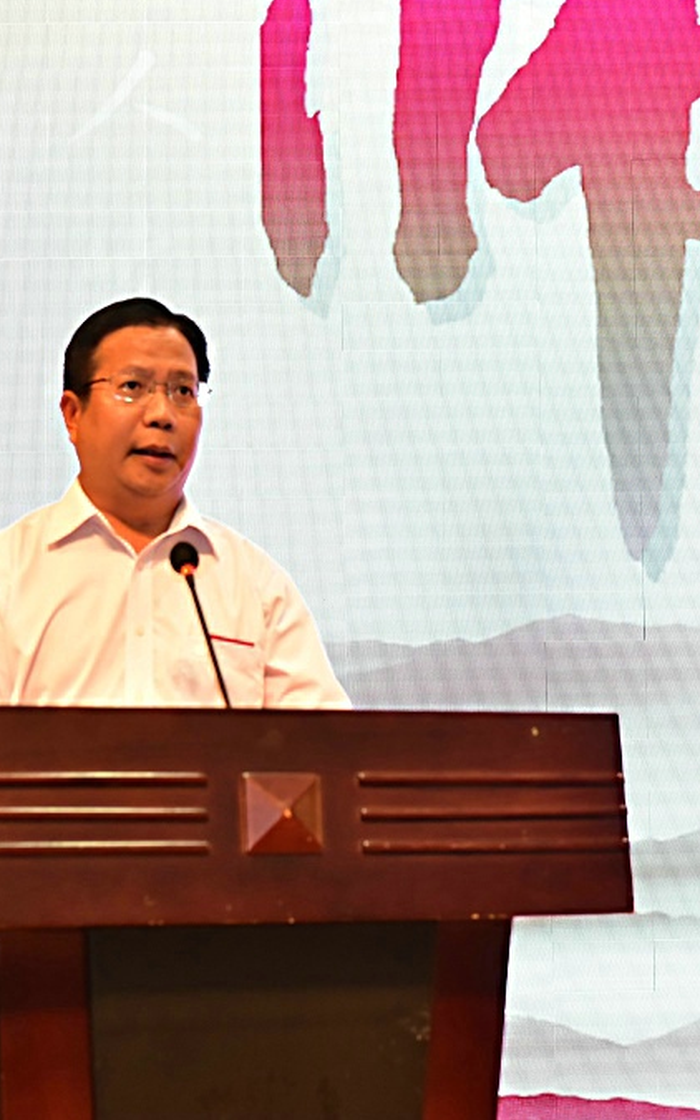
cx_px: 519
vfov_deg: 24.4
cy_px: 565
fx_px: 2594
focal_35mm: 85
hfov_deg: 15.3
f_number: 5
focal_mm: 55
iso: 1250
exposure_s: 1/60
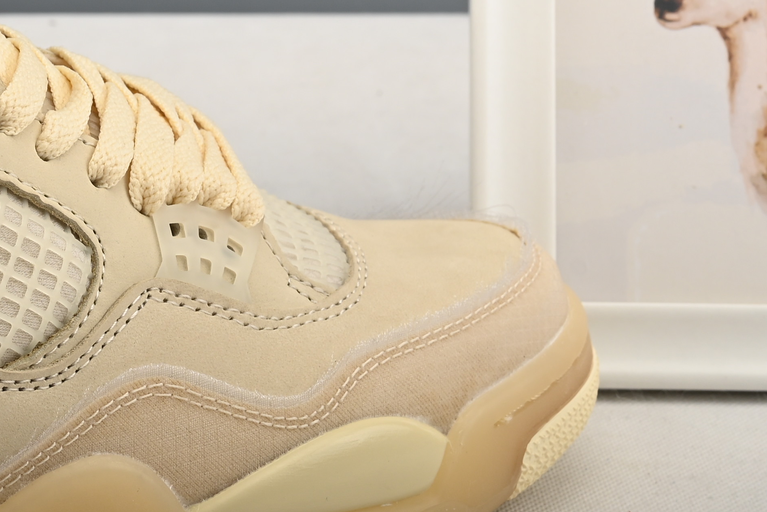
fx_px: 2707
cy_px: -32
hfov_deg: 16.1
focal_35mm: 127
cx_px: 280
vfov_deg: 10.7
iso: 100
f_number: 11
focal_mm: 40
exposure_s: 1/250
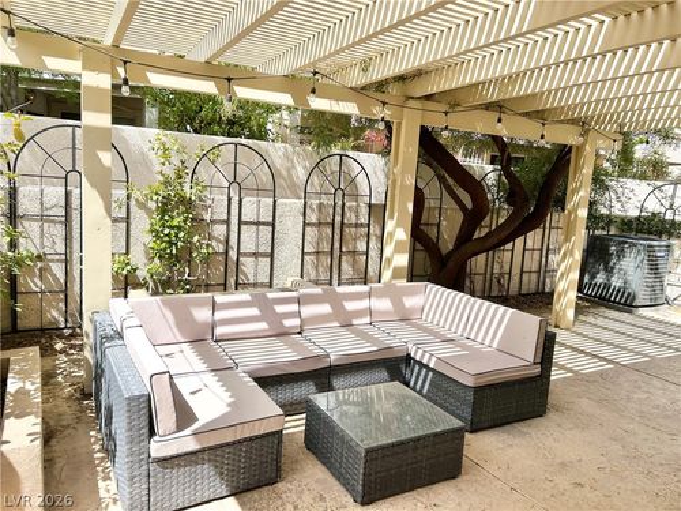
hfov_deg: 67.3
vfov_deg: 53.1
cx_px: 340
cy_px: 256
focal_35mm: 26
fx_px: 511
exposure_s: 1/2841
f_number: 1.5
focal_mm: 5.7
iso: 50
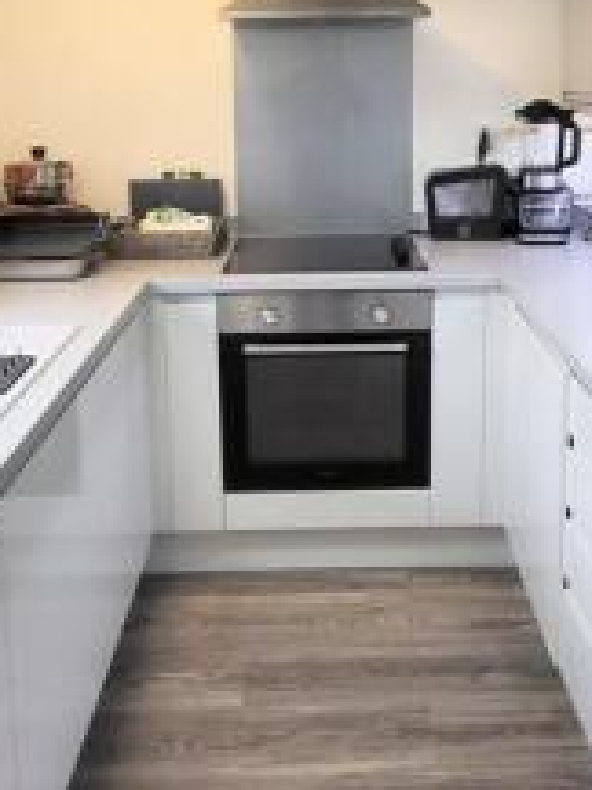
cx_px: 338
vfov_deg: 50.3
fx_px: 798
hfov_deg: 40.6
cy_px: 188
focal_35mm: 35
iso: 100
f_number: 2.2
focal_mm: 1.74
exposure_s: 1/50
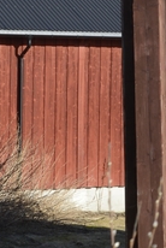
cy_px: -40
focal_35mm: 256
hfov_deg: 5.1
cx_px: 472
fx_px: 1765
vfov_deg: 8.0
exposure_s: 1/250
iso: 200
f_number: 9
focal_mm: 44
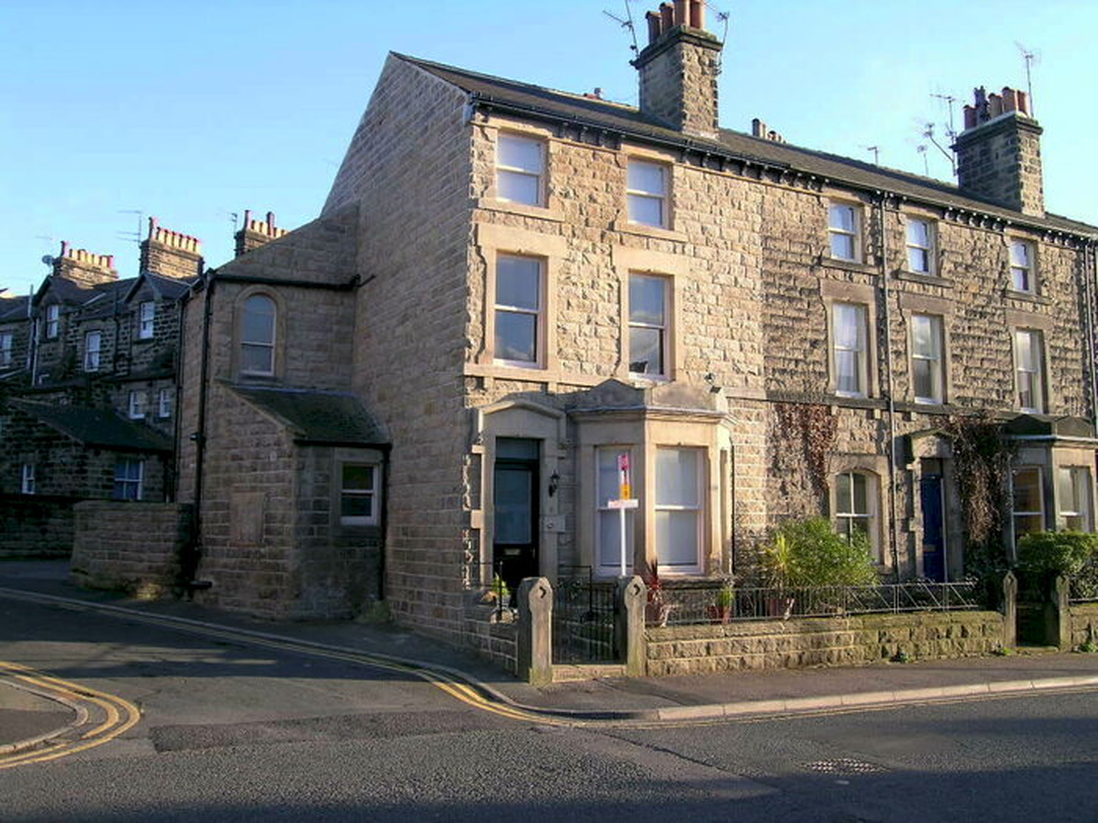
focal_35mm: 31
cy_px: 412
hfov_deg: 58.4
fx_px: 983
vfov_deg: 45.4
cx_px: 549
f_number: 4.1
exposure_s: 1/129
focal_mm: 6.5
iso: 50
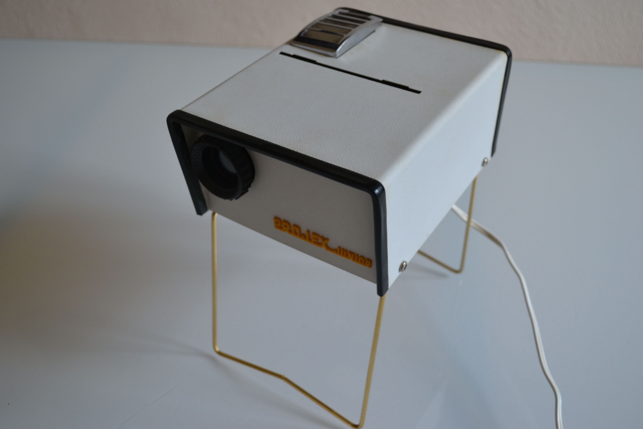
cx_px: 318
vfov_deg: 38.9
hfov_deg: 55.8
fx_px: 607
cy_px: 213
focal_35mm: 34
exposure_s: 1/60
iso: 400
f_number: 4
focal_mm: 22
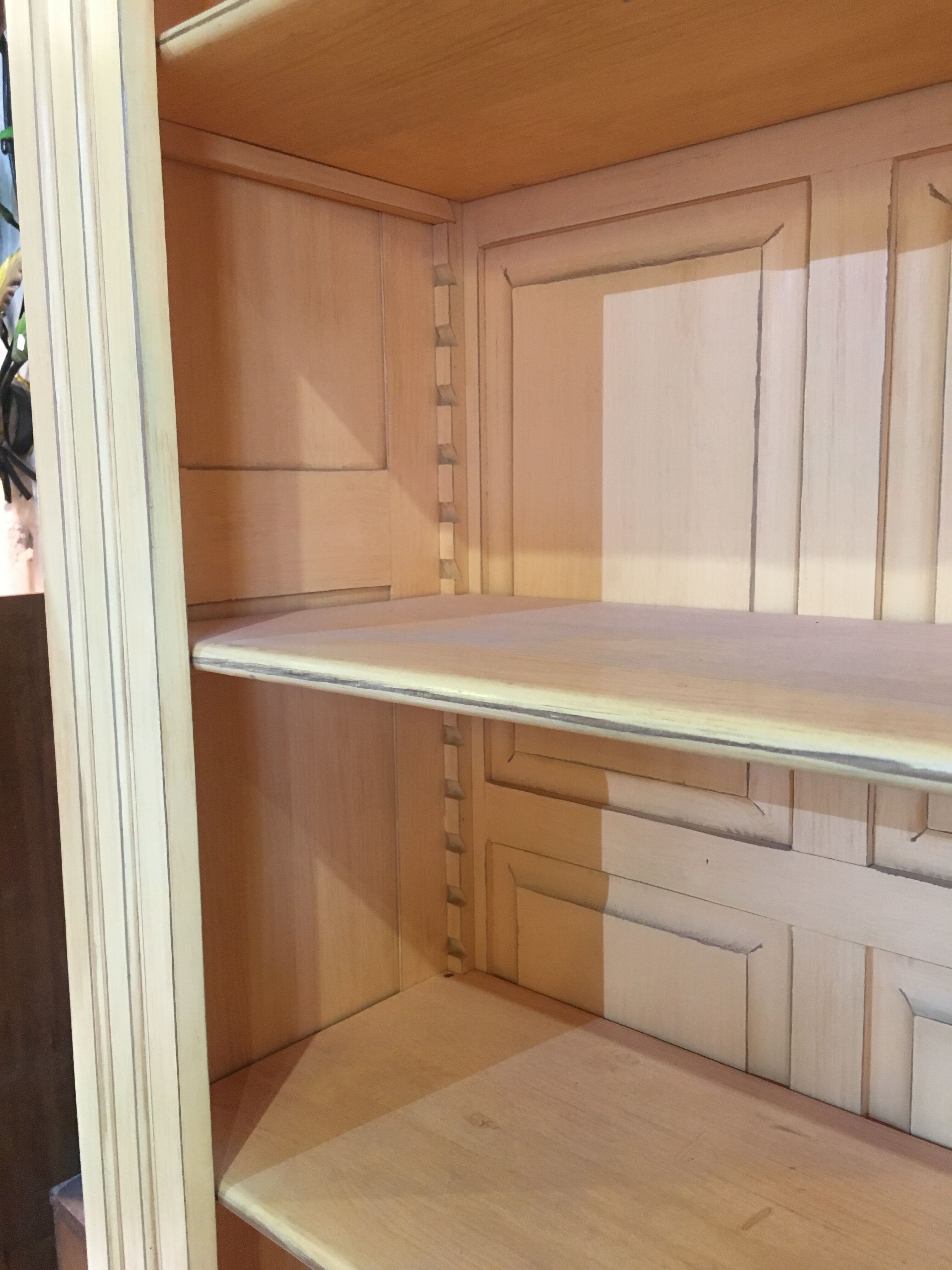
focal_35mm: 29
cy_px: 635
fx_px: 1063
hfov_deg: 48.2
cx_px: 476
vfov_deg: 61.7
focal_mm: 4.15
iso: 160
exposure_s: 1/33
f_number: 2.2
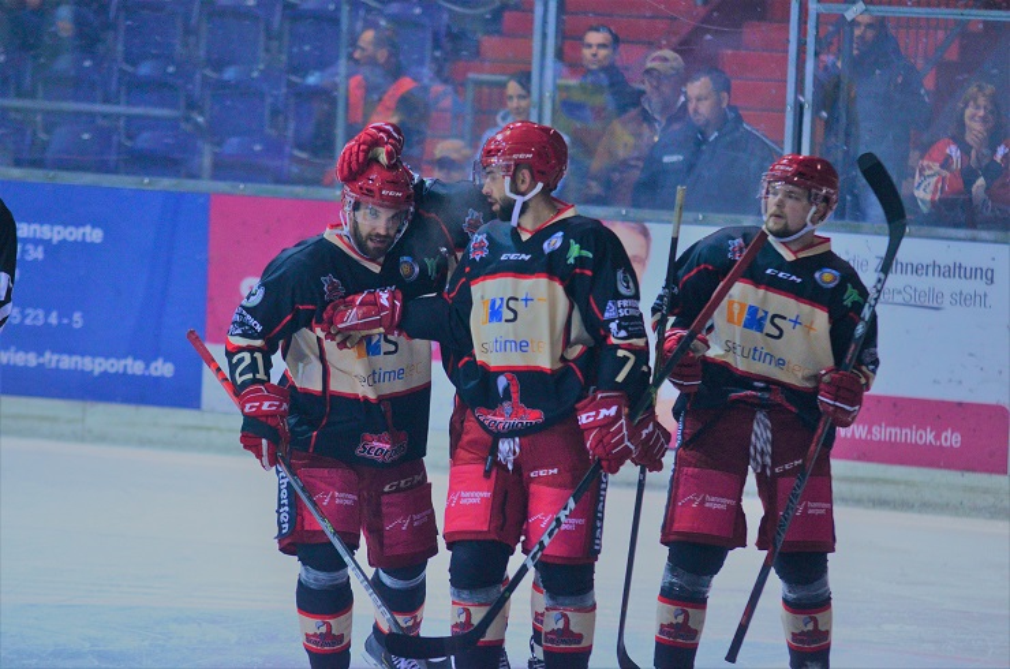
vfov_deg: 5.4
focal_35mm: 255
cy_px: 334
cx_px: 505
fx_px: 7139
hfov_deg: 8.1
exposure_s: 1/1000
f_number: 2.8
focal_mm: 170
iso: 2500
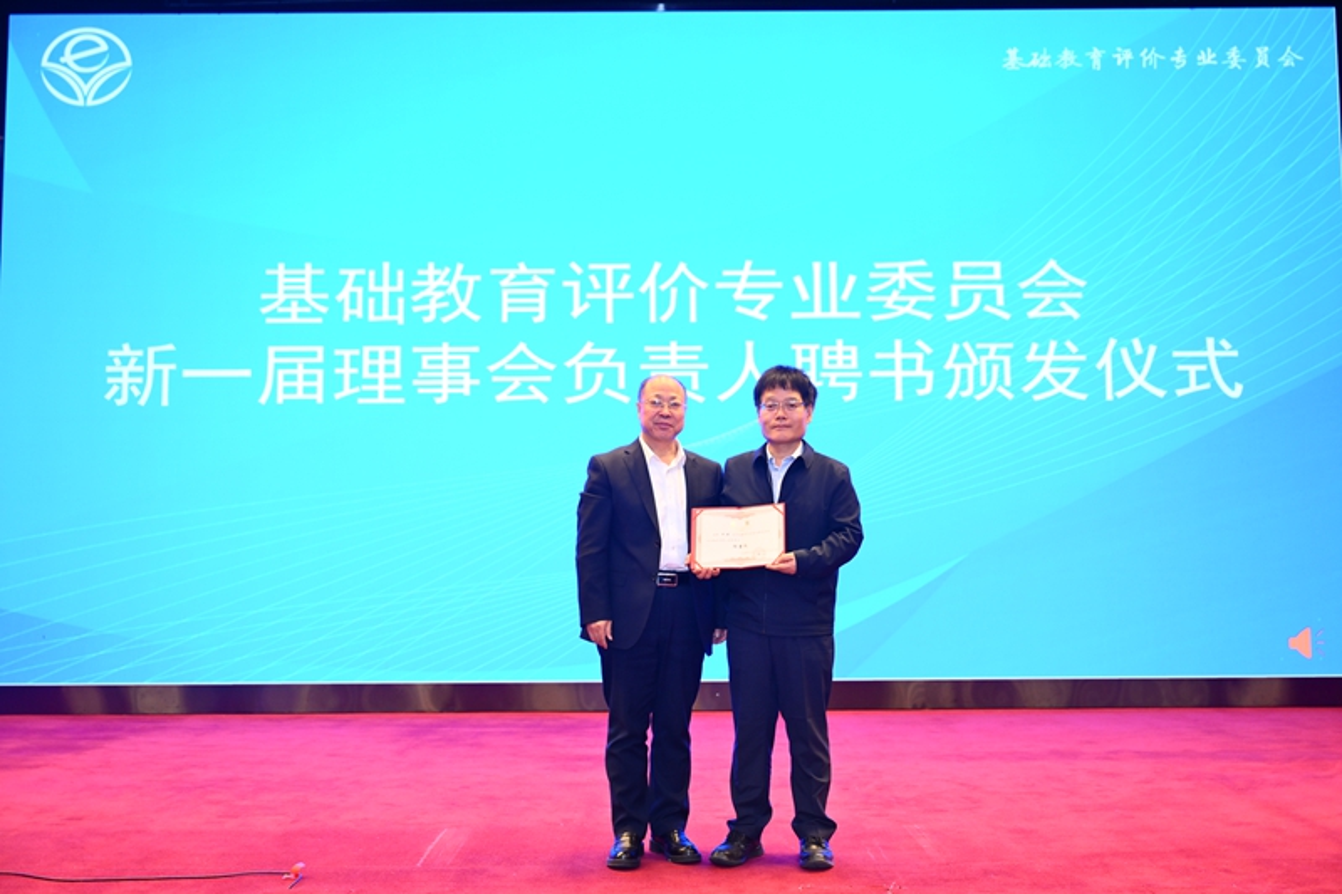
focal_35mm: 35
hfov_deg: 54.4
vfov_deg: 37.8
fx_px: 1304
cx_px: 671
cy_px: 447
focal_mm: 35
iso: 1000
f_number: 3.5
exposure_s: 1/125
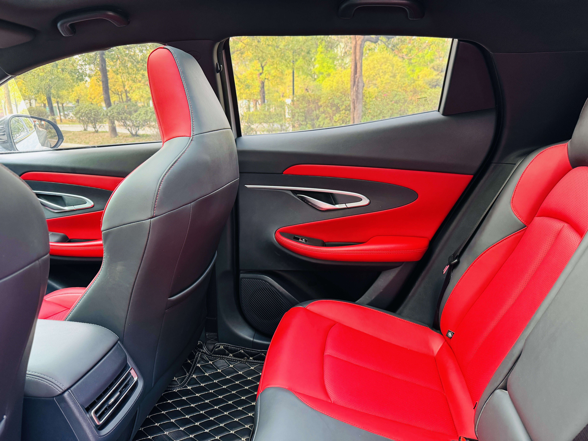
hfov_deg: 71.6
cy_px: 220
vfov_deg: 56.8
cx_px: 294
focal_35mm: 24
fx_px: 408
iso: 250
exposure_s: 1/60
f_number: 1.78
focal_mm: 6.76
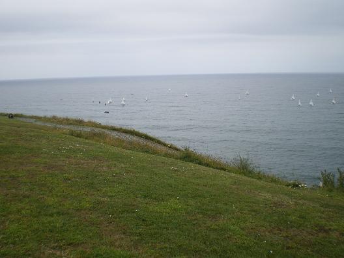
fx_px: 378
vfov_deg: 37.7
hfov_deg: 49.0
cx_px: 172
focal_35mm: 38
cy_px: 129
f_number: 4.6
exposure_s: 1/250
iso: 64
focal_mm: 6.3
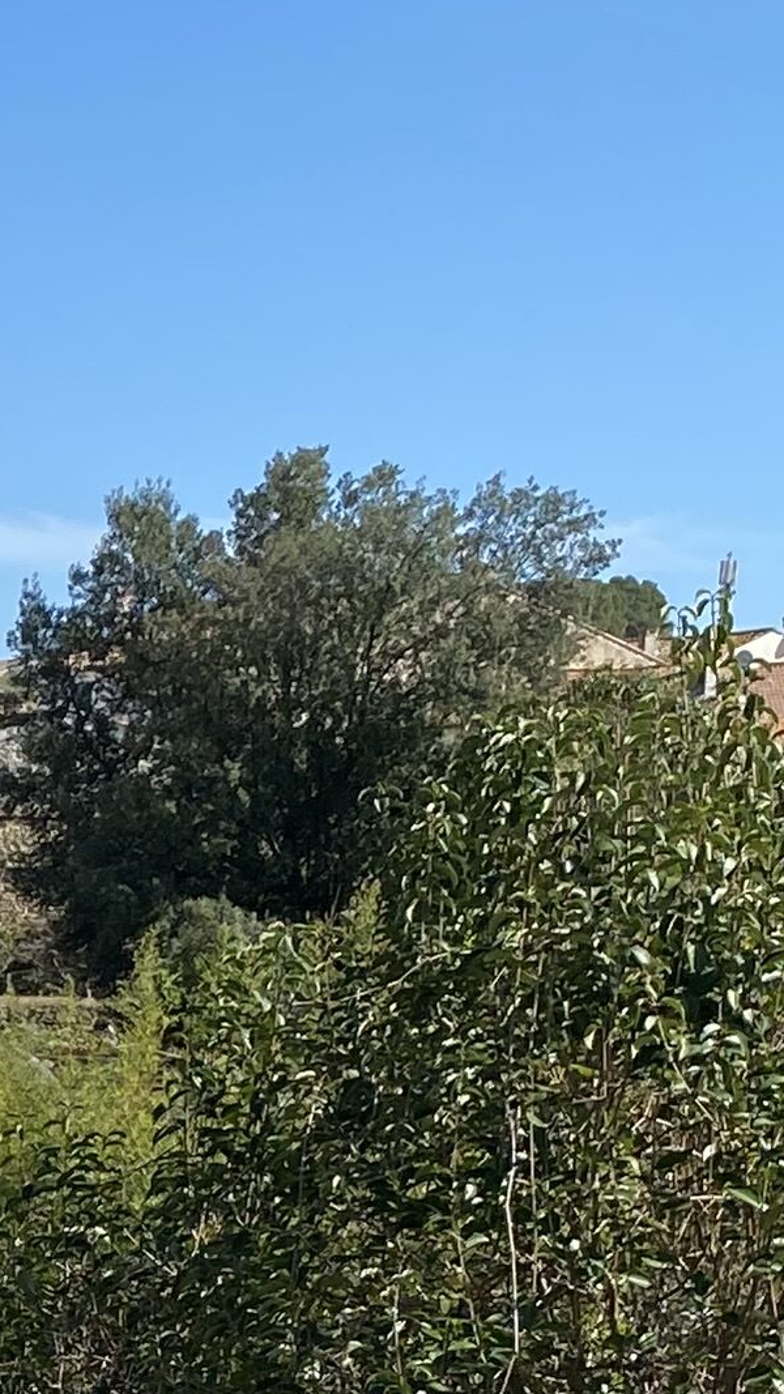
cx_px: -1126
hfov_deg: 9.9
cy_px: 1499
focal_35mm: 107
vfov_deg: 19.2
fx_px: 3955
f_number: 1.8
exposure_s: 1/2105
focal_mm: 4.25
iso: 32
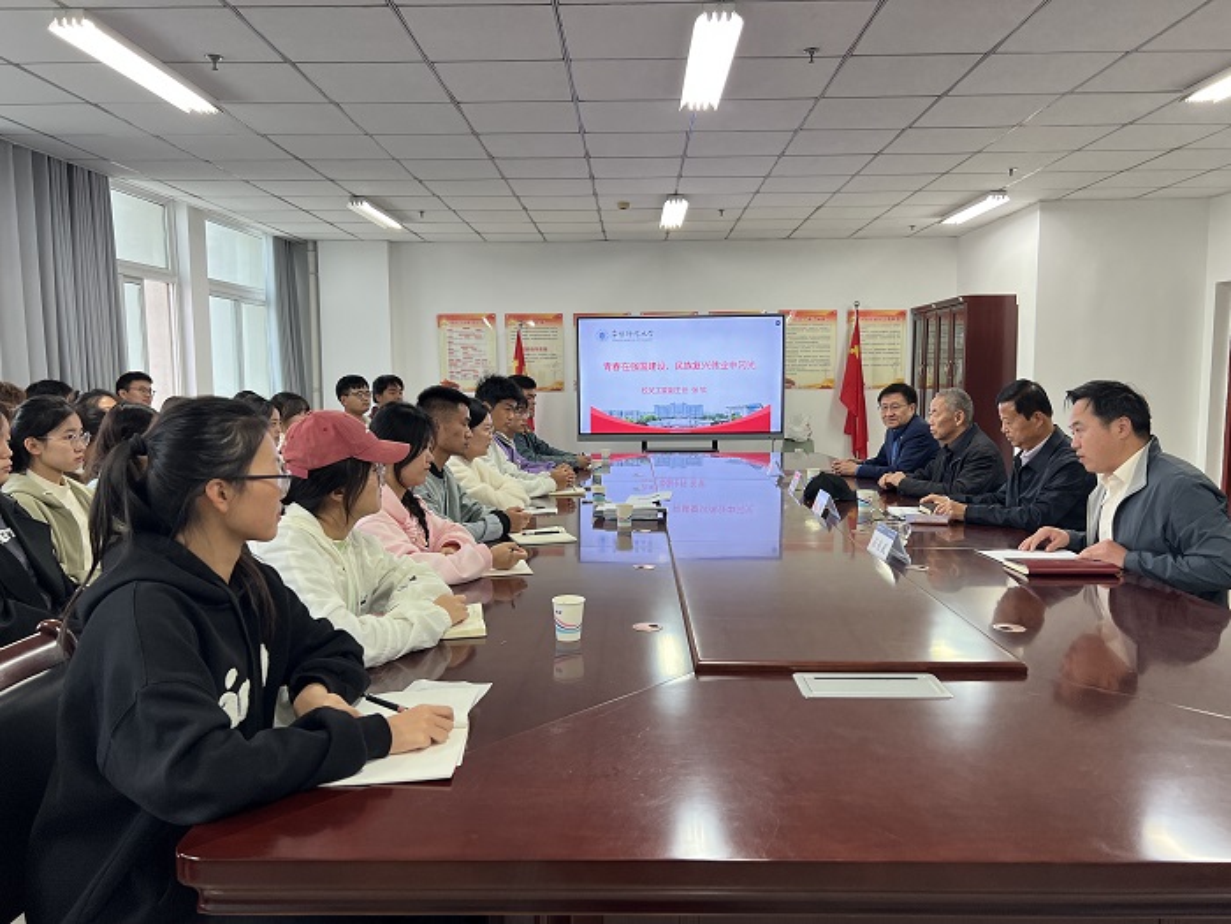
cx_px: 616
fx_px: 925
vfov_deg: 53.1
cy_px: 462
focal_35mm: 26
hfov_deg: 67.3
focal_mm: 5.7
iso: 125
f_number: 1.5
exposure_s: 1/100
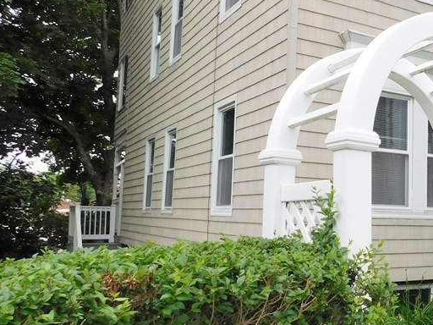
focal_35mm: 46
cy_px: 180
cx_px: 422
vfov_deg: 31.5
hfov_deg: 37.4
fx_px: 575
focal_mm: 4
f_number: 3
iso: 125
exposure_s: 1/400
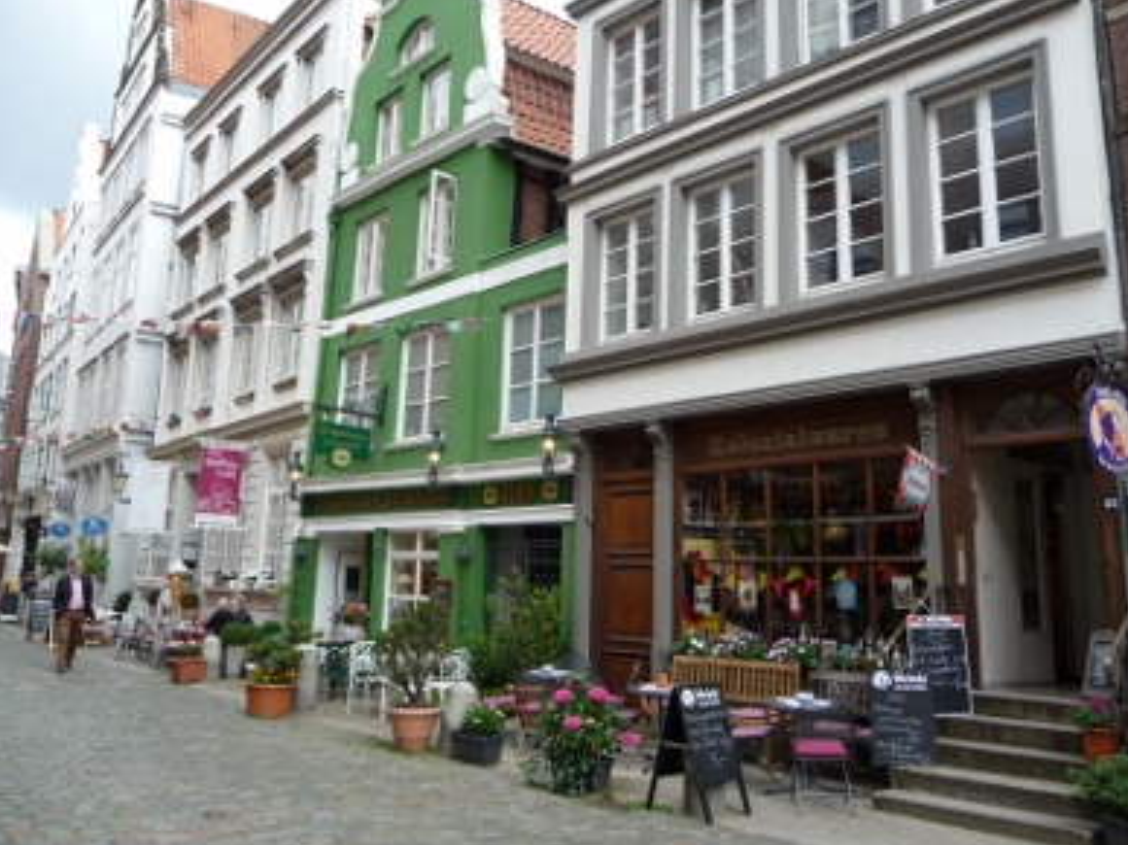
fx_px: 1010
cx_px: 557
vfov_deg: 45.4
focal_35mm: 31
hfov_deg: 58.4
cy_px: 428
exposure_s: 1/250
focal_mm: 5
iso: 100
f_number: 3.4
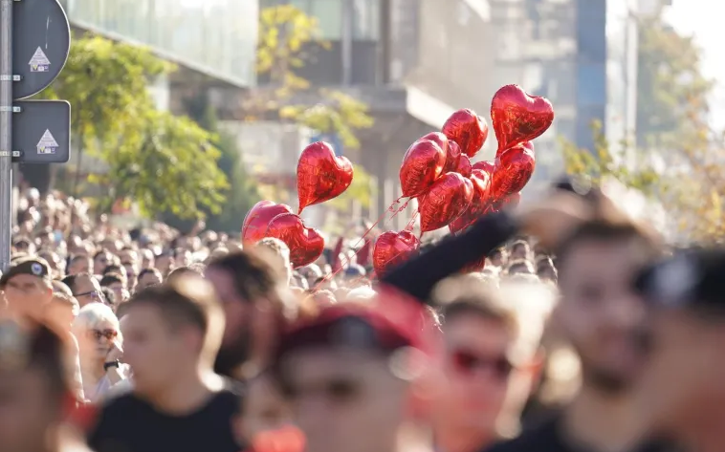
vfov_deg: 4.3
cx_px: 362
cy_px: 220
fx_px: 6063
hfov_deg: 6.8
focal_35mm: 307
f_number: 2.8
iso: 250
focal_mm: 200
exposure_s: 1/1000
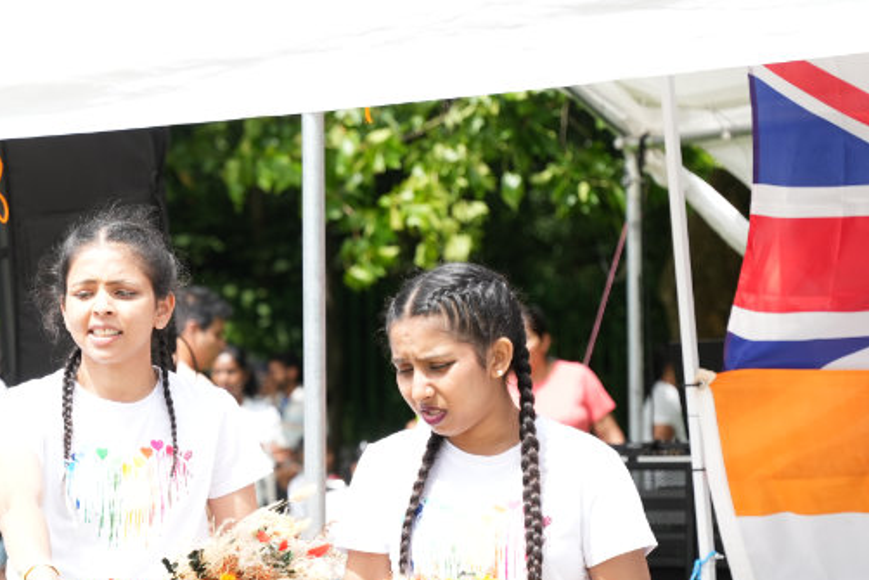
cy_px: 489
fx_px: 2825
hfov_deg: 17.2
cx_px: 36
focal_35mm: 117
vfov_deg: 11.7
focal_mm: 57.5
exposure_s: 1/1250
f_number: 2.8
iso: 250
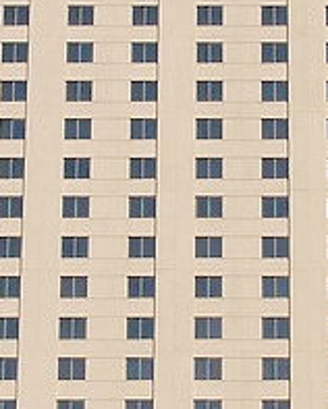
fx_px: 2181
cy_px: 93
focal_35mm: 180
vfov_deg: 10.7
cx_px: 249
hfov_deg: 8.6
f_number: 11
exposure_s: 1/500
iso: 200
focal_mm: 28
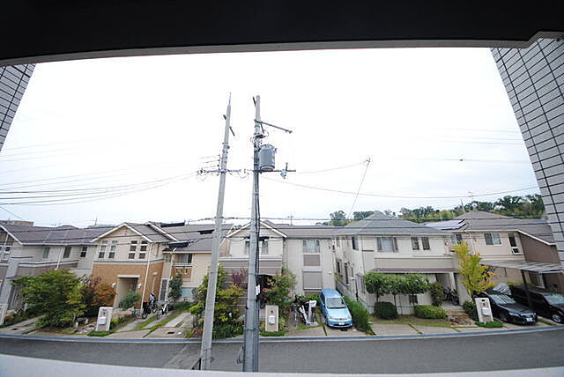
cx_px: 282
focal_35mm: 12
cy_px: 188
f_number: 4.5
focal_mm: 8
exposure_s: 1/60
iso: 100
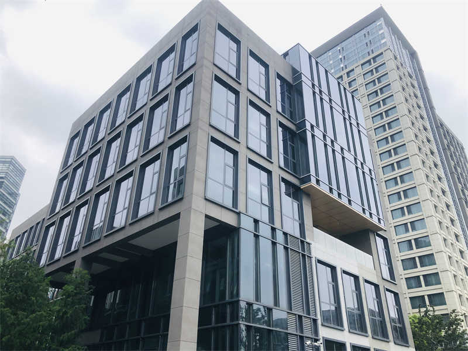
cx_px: 234
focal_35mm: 28
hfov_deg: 63.4
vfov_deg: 49.7
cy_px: 176
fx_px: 379
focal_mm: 4
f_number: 1.8
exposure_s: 1/607
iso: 20
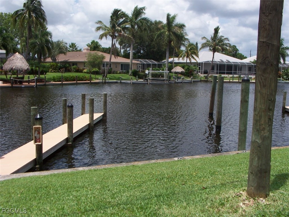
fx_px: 493
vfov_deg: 24.8
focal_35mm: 59
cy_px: 108
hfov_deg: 32.7
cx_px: 144
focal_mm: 9.8
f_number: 6.3
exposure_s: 1/500
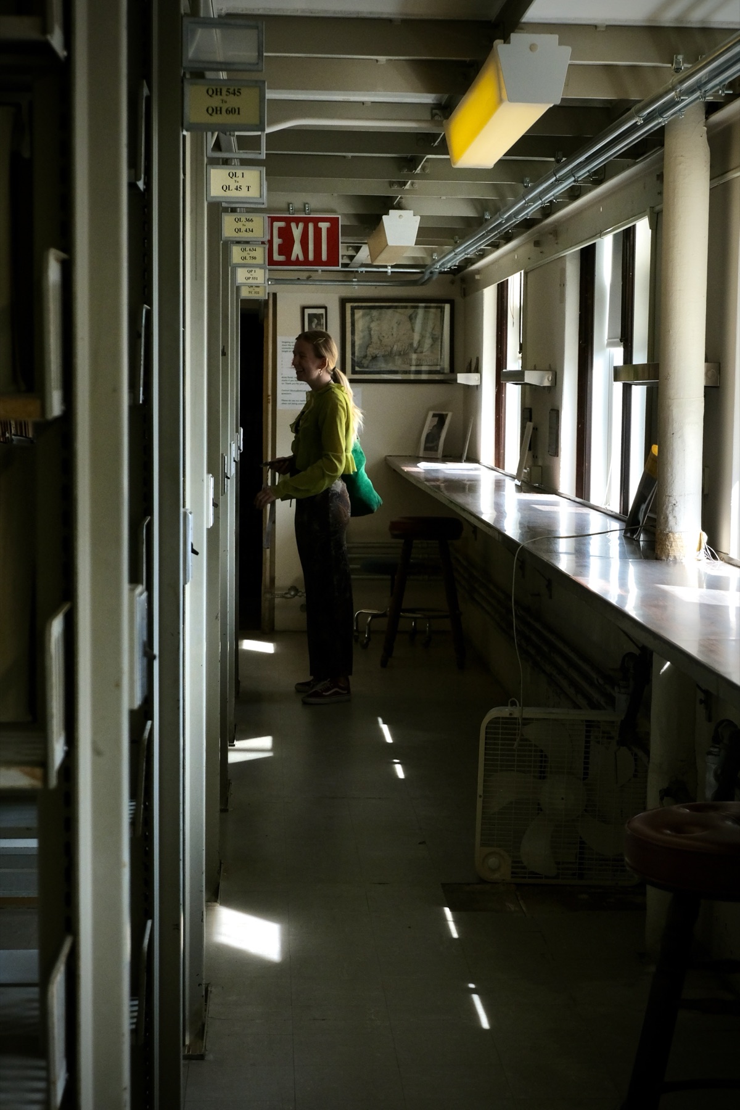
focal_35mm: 53
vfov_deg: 37.5
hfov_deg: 25.5
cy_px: 555
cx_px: 370
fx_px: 1634
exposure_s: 1/600
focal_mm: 35.3
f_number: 5
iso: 800
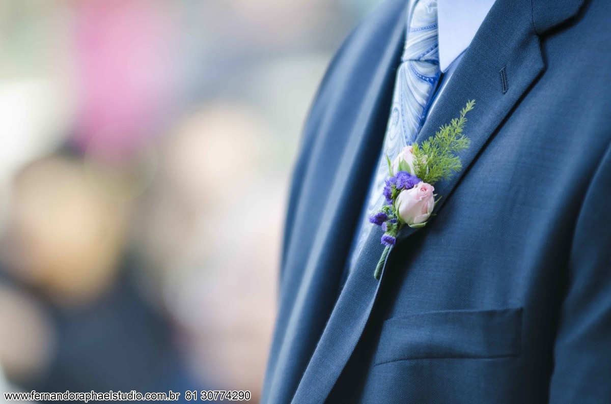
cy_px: 202
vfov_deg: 4.6
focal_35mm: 300
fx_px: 5080
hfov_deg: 6.9
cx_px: 306
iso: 200
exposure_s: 1/50
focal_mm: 200
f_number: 2.8
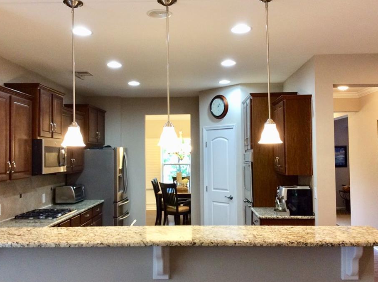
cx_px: 187
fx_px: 392
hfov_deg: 51.4
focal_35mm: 36
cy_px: 137
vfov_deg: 39.5
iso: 80
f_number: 2.4
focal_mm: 3.3
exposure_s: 1/24
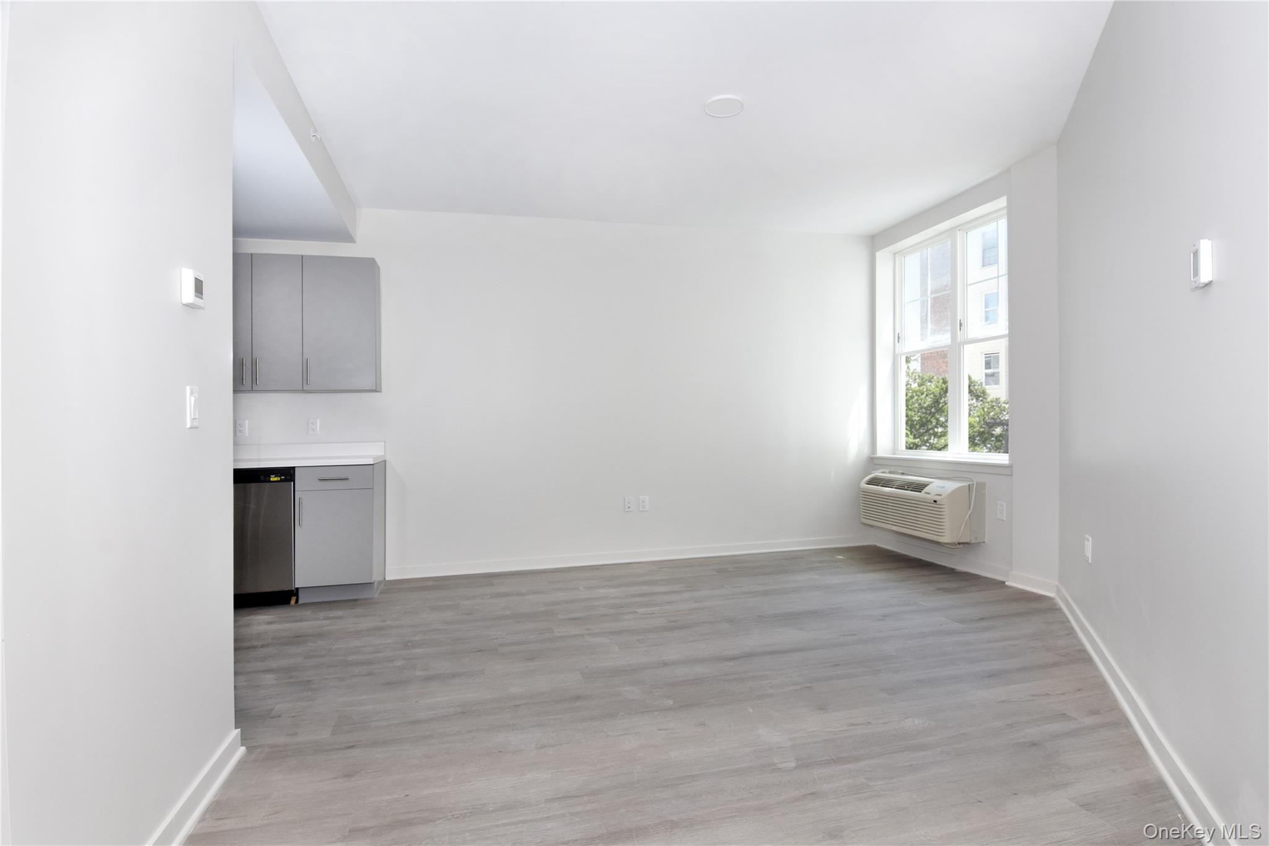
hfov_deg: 90.0
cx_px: 634
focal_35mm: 18
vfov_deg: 67.4
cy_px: 423
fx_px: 634
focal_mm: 12
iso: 500
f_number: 11
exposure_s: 1/125
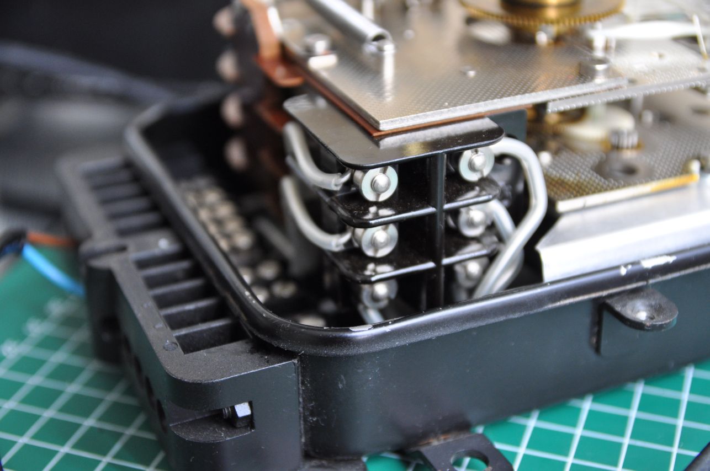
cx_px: 355
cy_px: 236
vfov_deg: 21.5
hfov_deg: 31.9
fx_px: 1241
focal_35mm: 63
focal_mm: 42
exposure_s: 1/60
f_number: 4
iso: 720
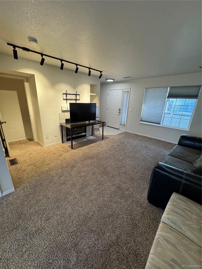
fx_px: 109
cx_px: 101
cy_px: 134
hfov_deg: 85.7
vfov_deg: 102.1
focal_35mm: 14
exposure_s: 1/120
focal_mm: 2.22
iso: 320
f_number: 2.2
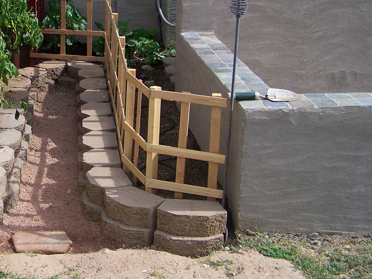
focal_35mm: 68
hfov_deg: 27.5
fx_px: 731
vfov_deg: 21.5
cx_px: 32
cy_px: 79
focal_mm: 5.85
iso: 64
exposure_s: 1/500
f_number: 2.8
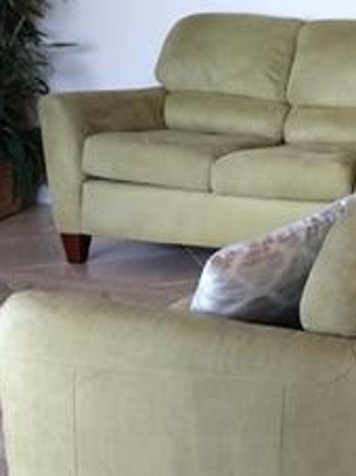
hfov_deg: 14.3
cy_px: -71
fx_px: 1345
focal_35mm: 98
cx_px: 500
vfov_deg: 19.1
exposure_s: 1/30
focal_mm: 4.15
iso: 40
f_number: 2.2
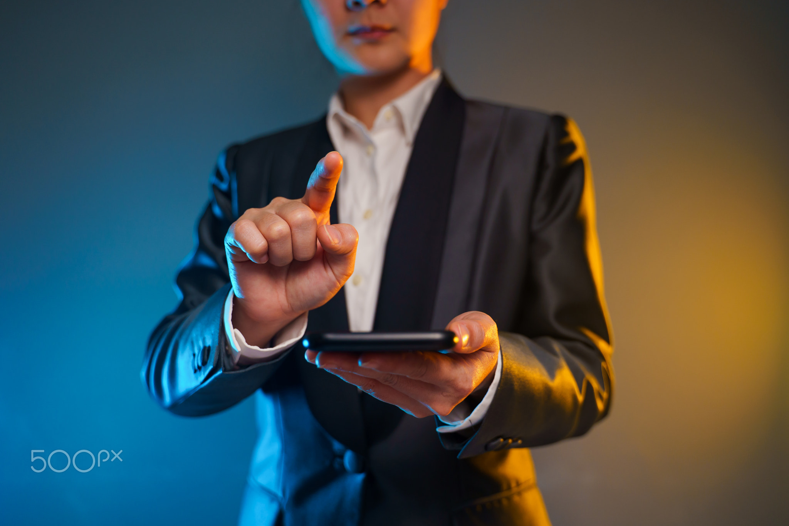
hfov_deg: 51.9
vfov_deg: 35.9
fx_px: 811
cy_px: 263
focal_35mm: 37
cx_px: 394
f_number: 2.8
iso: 400
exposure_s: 1/60
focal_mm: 37
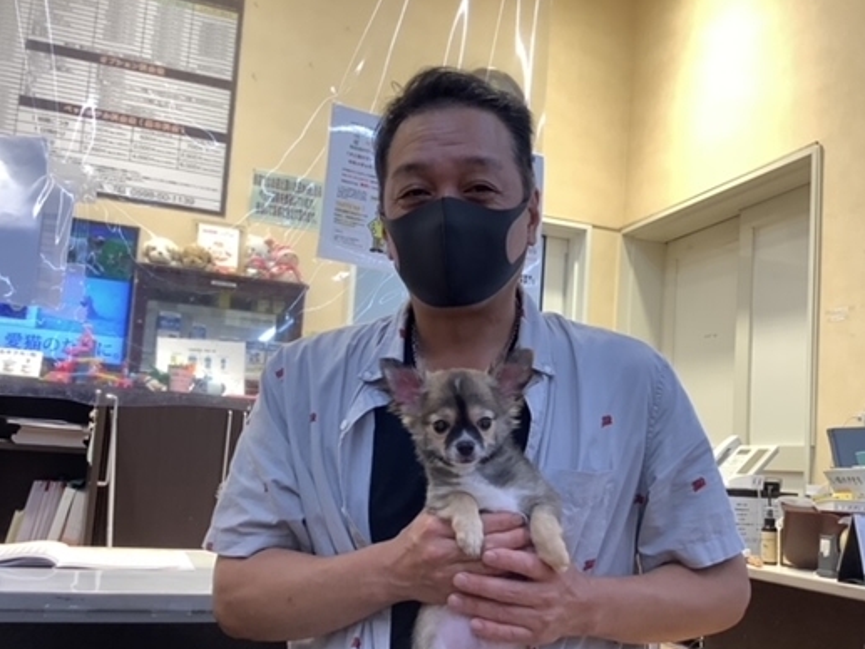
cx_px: 472
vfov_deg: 39.6
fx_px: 900
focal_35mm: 36
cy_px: 371
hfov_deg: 51.3
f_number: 2.4
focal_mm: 3.3
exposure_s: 1/60
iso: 100
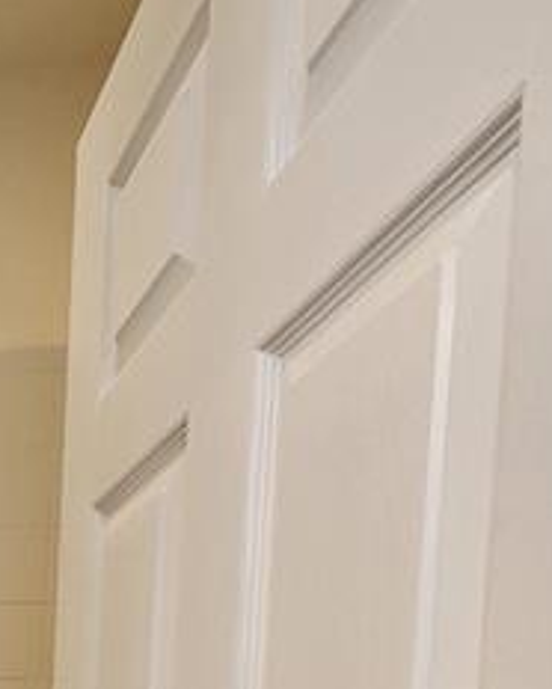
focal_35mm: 42
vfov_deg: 34.0
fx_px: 857
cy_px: 852
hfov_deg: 26.6
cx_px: -261
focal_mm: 2.2
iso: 250
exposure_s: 1/60
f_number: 2.2
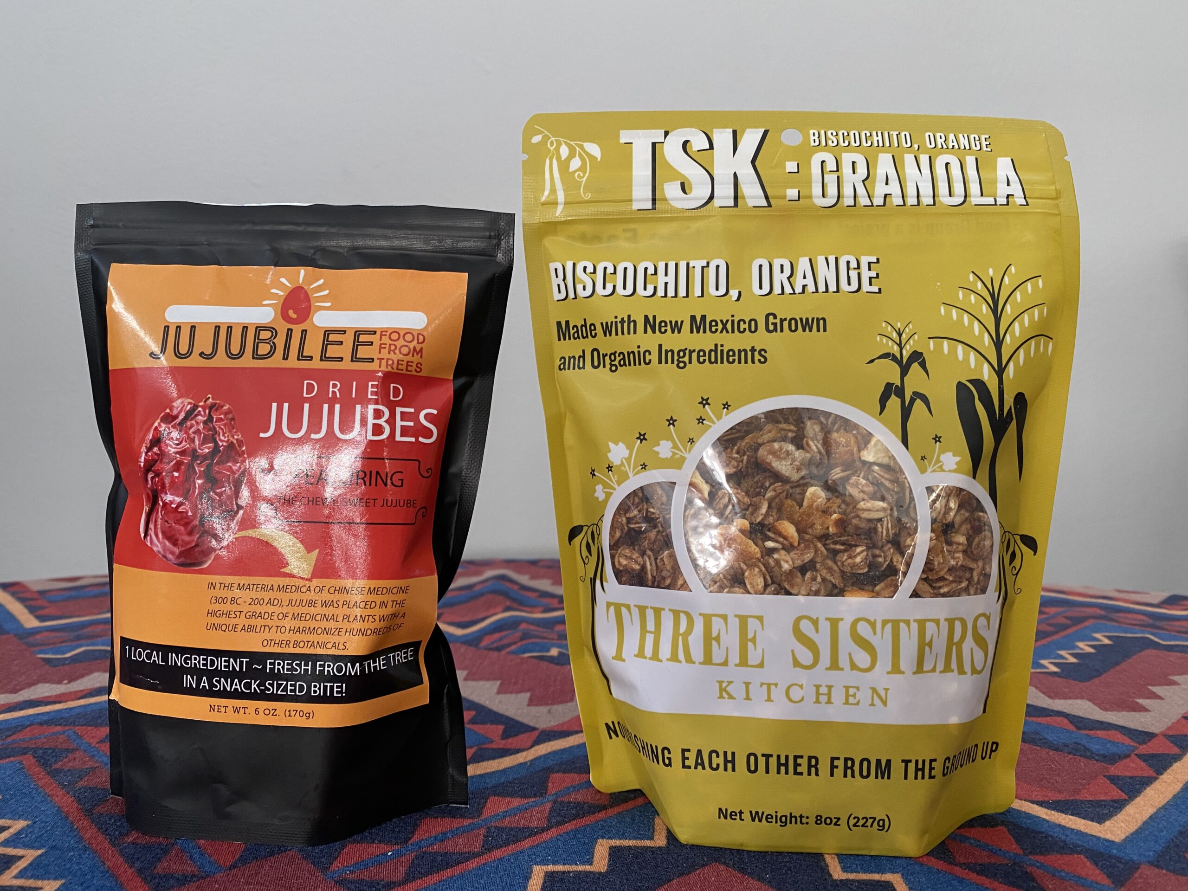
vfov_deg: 53.1
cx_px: 594
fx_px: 892
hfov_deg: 67.3
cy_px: 446
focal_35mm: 26
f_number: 1.8
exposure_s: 1/60
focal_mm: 4.25
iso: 160
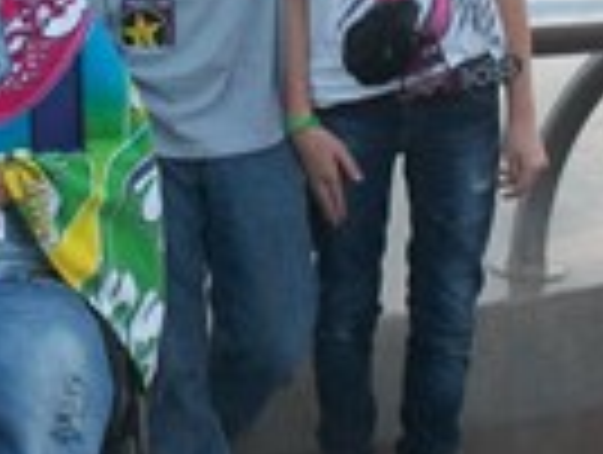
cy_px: -99
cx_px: -4
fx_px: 1815
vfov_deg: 13.8
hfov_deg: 18.4
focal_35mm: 104
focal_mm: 6.3
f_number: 4.5
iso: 138
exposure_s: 1/30
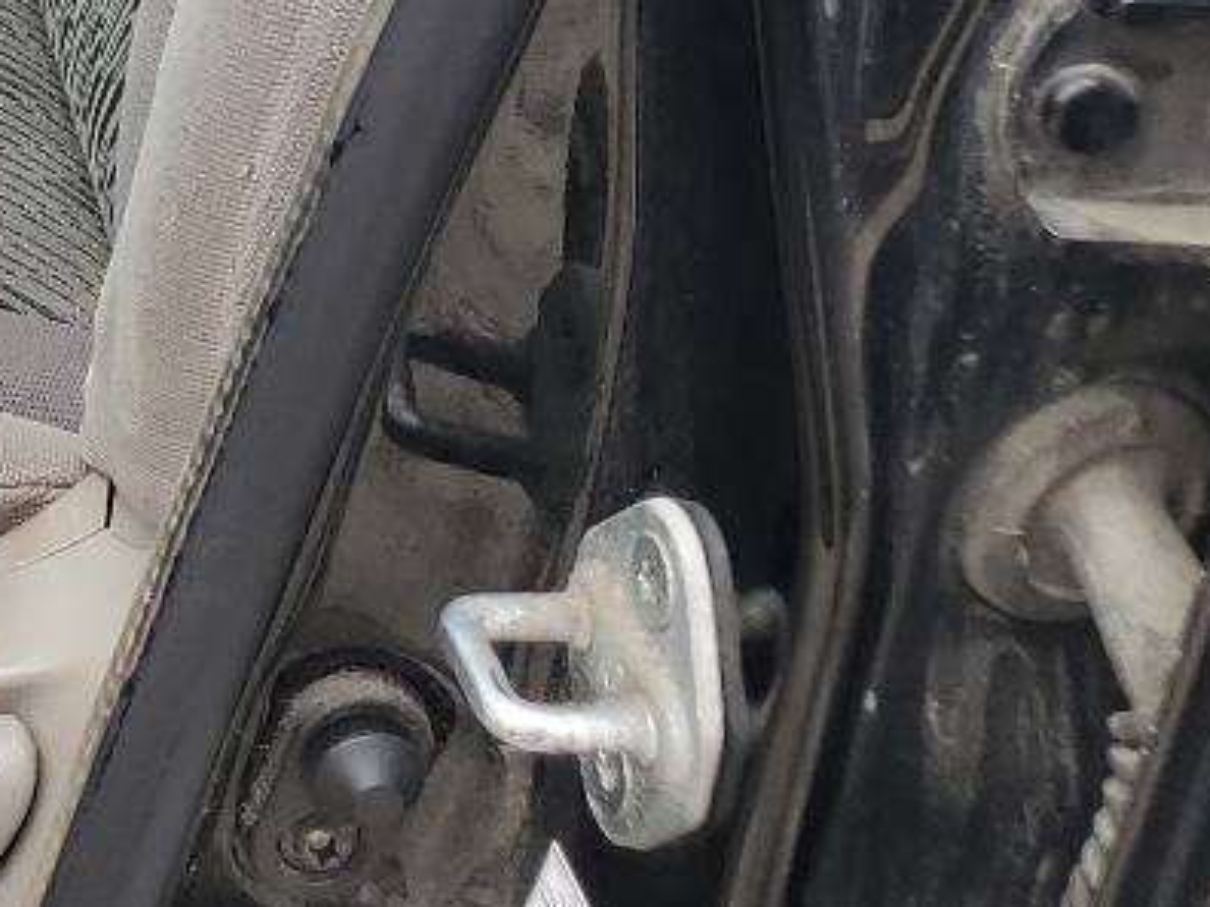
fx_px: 3670
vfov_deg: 12.7
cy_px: -760
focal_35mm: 105
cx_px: -1018
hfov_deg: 15.8
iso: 50
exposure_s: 1/312
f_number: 1.5
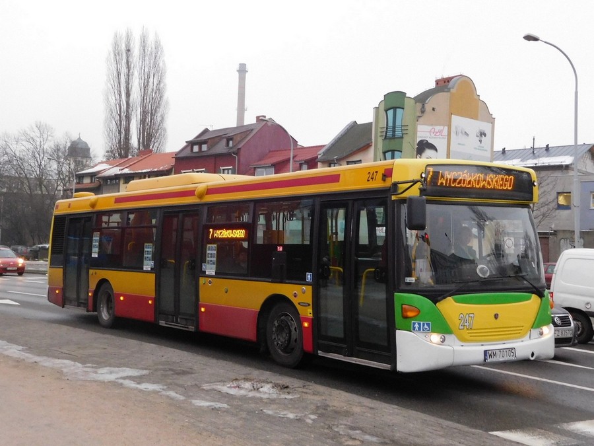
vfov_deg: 36.0
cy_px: 223
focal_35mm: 40
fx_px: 686
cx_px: 297
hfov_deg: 46.8
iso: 560
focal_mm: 7.1
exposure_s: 1/60
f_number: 3.9
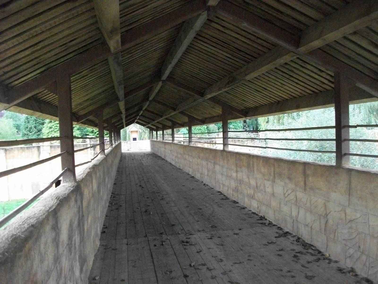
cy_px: 142
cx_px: 189
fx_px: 349
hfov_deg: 56.8
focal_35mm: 32
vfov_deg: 44.2
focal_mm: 5.7
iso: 800
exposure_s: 1/250
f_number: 2.9
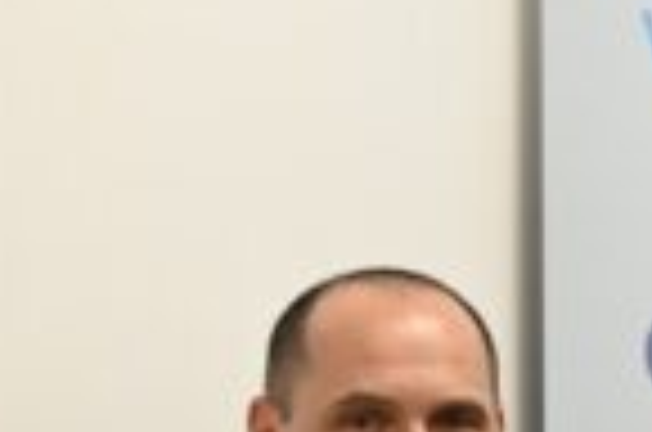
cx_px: 1138
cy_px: 441
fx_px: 4500
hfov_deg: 8.0
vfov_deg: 5.5
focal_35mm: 249
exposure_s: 1/125
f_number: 2.8
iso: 560
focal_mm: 40
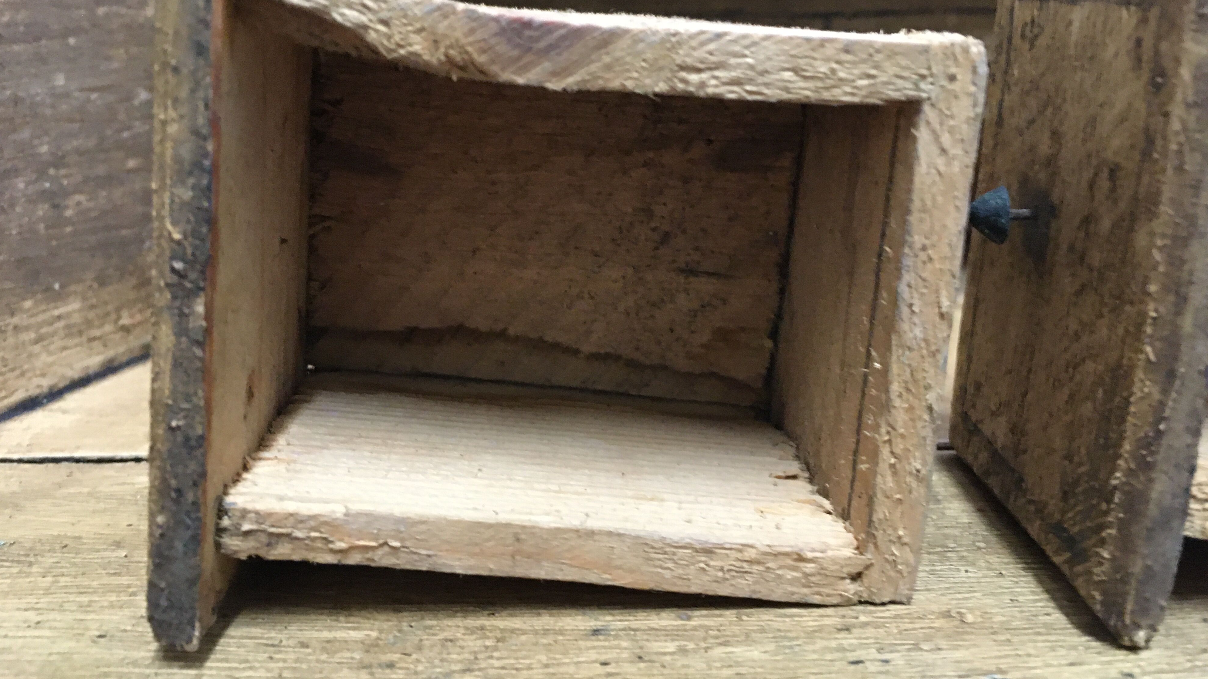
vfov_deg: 36.6
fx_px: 1025
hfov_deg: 61.0
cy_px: 287
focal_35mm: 32
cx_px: 599
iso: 200
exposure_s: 1/25
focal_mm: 4.15
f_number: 2.2
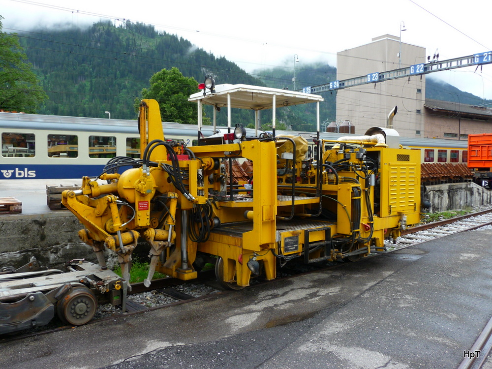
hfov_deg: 60.0
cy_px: 184
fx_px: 426
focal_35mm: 30
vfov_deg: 46.8
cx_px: 246
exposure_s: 1/250
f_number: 3.4
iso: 100
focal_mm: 5
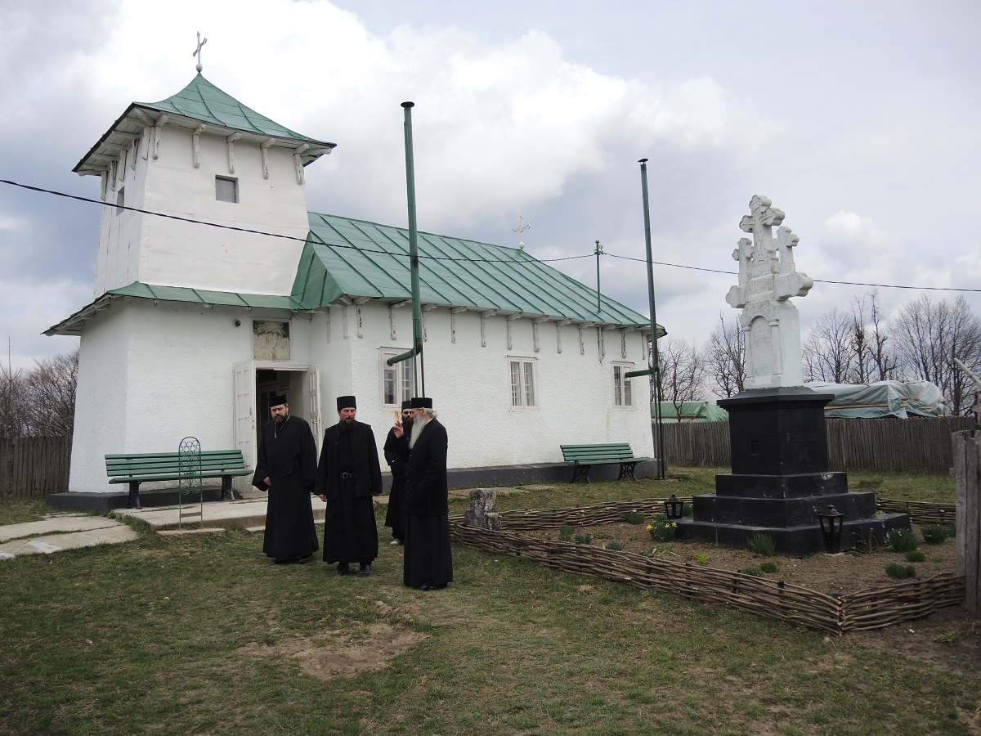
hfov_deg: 63.4
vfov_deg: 49.7
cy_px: 368
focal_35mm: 28
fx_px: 794
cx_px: 490
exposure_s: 1/1600
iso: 80
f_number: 2.5
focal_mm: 6
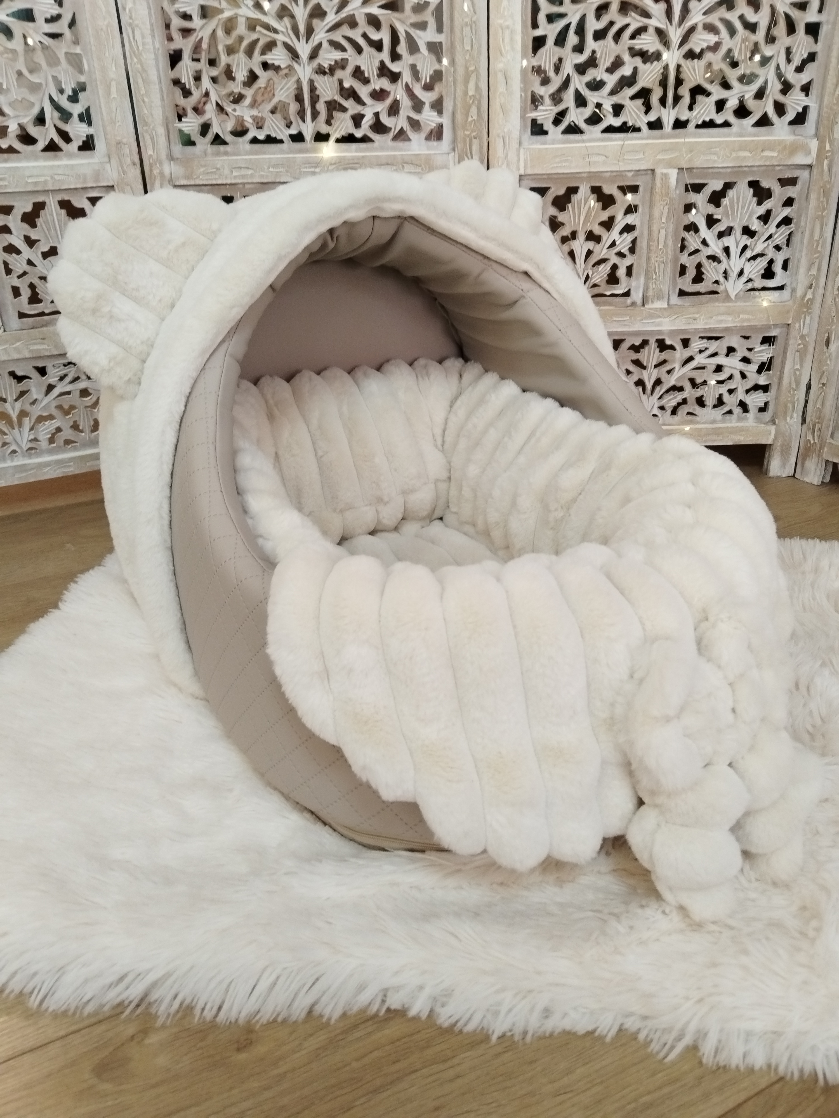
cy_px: 559
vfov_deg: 67.3
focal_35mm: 26
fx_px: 840
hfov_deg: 53.1
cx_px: 420
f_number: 1.9
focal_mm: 4.95
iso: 800
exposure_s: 1/50
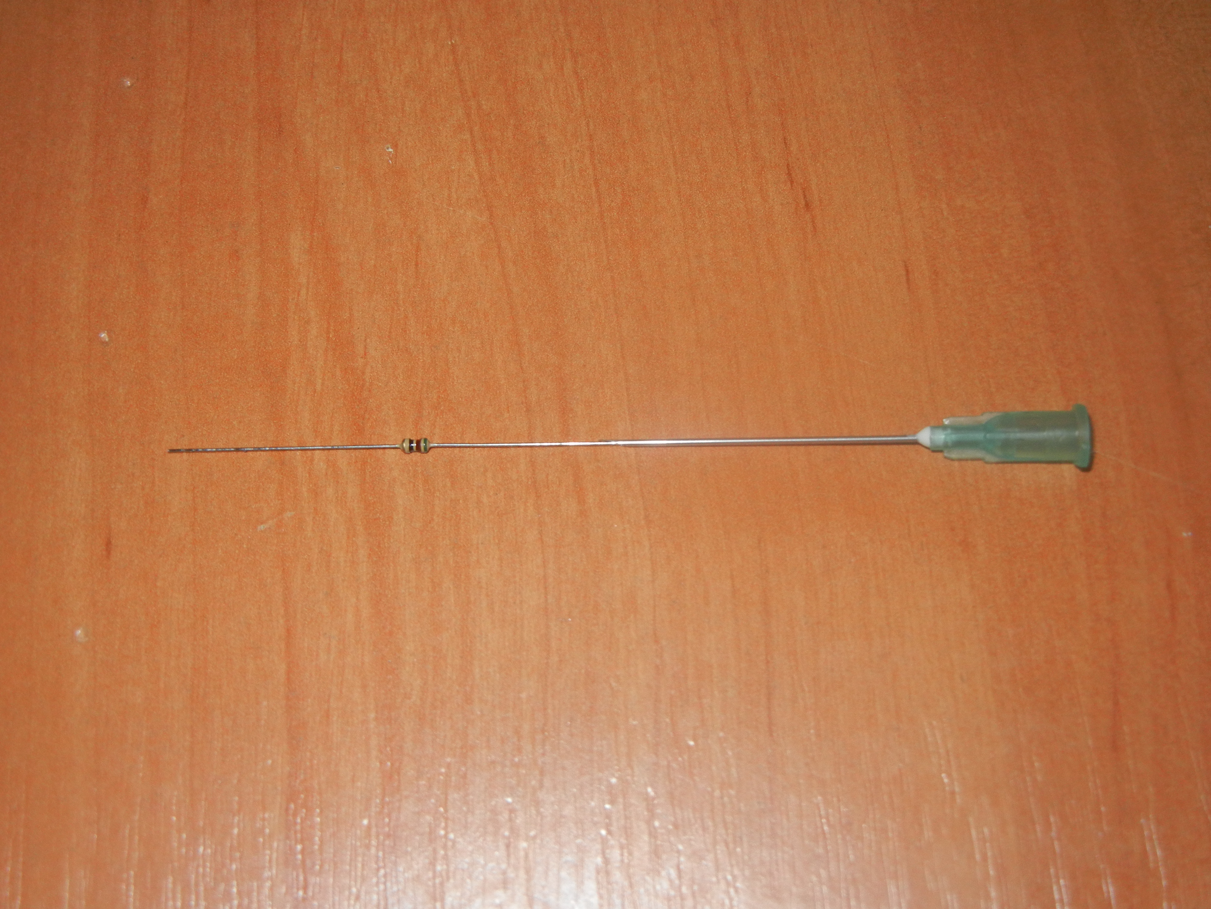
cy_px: 454
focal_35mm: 45
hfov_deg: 42.1
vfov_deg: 32.2
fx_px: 1574
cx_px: 606
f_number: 7.6
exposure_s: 1/30
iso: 200
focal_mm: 8.1
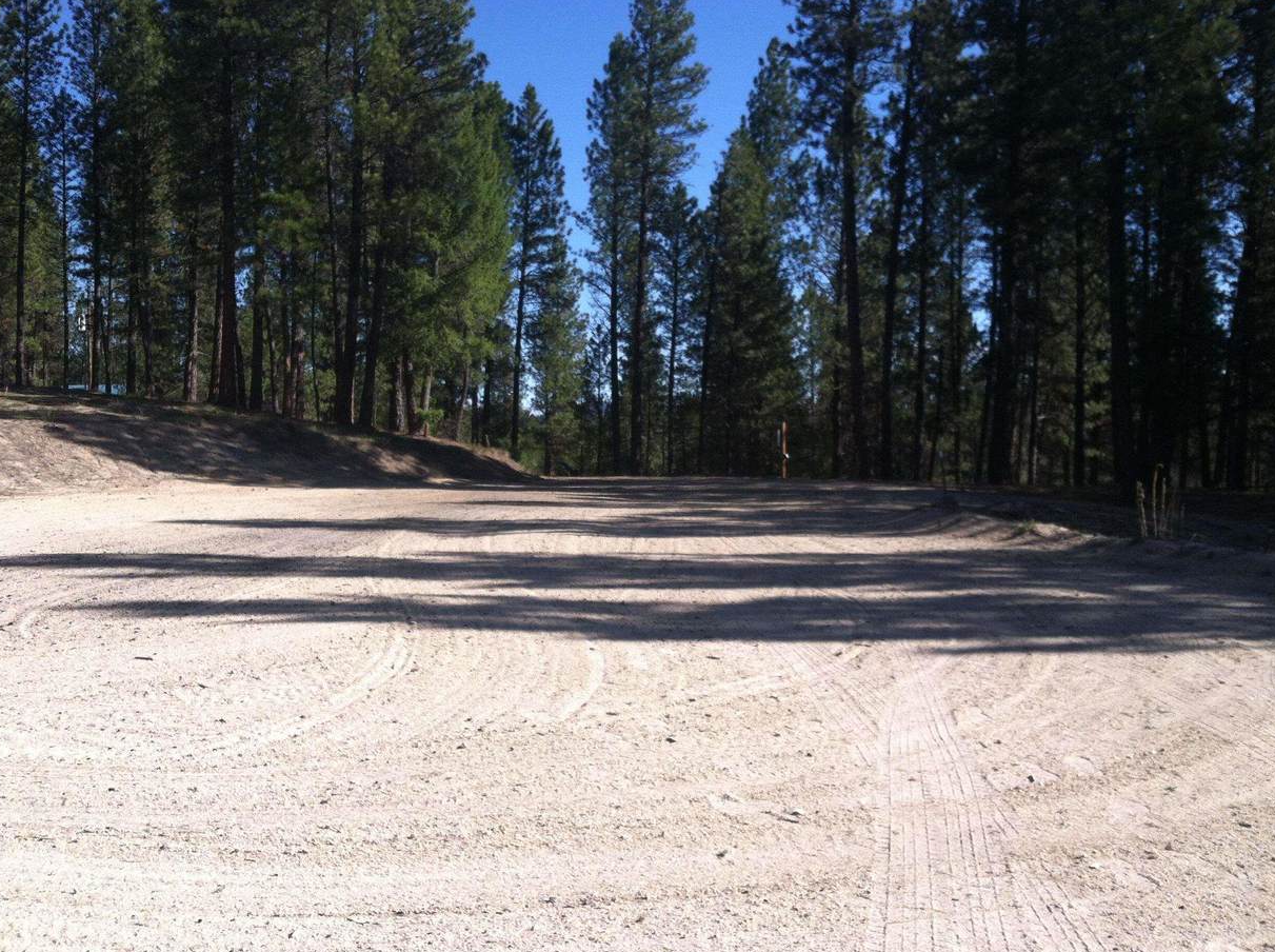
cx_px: 606
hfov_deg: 50.2
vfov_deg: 38.6
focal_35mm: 37
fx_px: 1361
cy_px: 484
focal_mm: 3.85
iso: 80
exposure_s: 1/857
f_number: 2.8
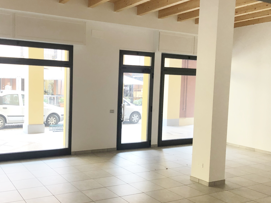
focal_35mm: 37
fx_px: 290
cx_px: 92
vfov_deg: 38.6
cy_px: 109
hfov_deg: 49.3
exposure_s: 1/30
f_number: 1.8
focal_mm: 3.99
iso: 40
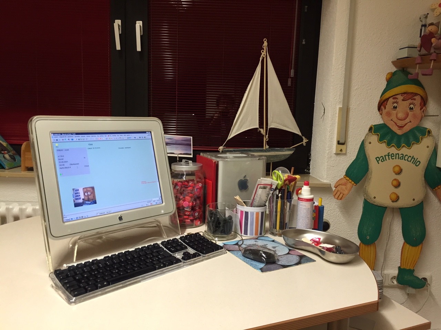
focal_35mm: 29
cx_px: 220
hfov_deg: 61.7
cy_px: 165
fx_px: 369
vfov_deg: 48.2
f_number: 2.2
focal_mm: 4.15
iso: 40
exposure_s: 1/30
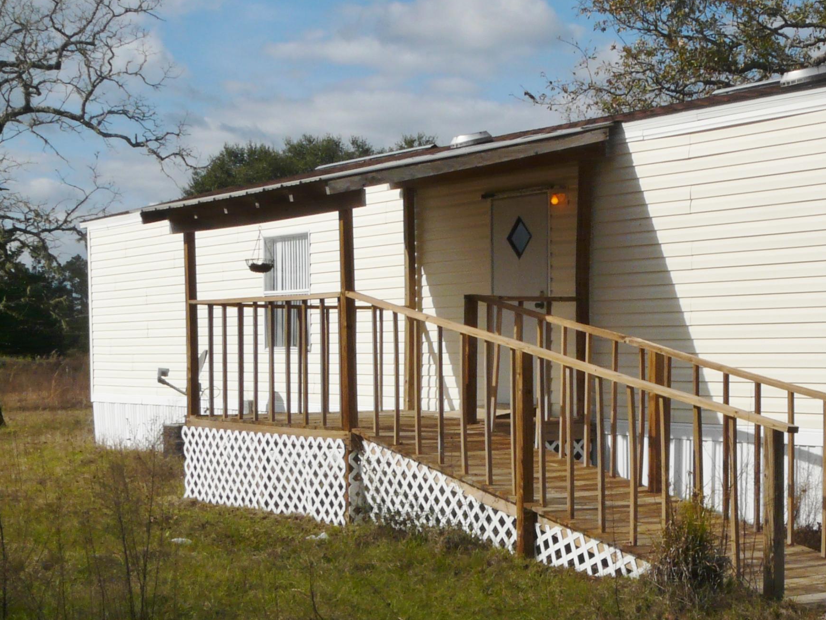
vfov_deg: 22.8
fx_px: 1527
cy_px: 424
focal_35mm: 64
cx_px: 645
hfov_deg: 29.7
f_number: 8
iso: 100
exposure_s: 1/400
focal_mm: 6.1
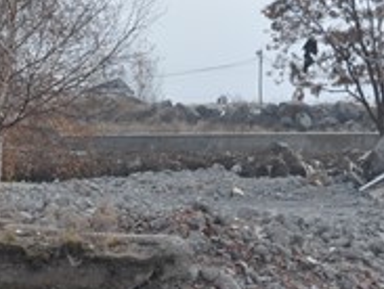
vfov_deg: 11.4
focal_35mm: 128
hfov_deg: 14.9
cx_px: -73
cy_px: 369
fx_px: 1419
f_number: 10
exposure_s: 1/400
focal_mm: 25
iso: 500
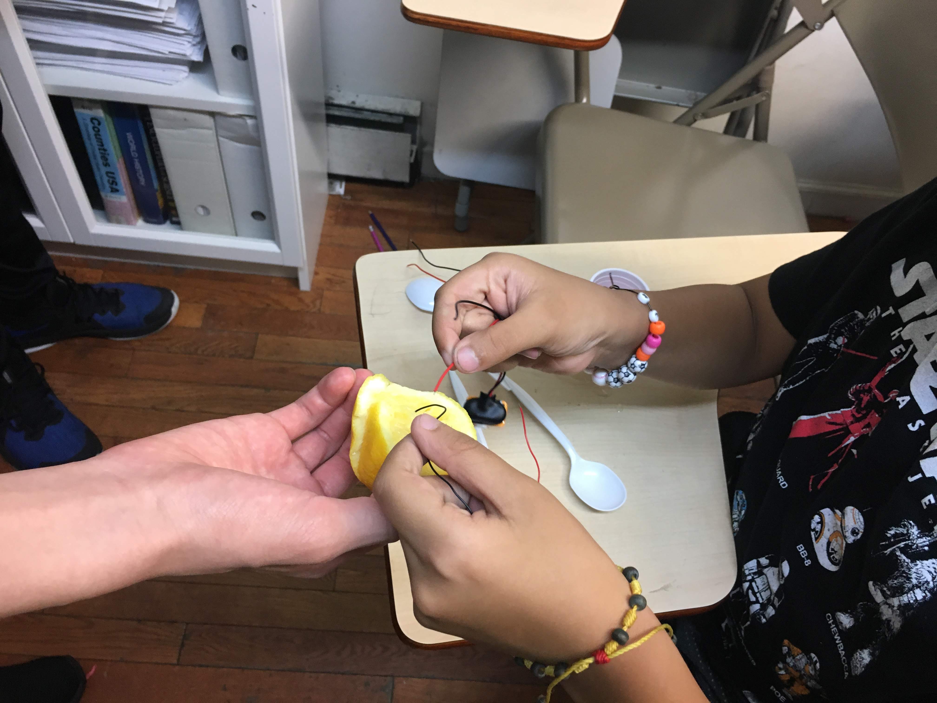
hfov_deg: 61.7
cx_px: 468
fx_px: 785
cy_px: 352
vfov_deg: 48.2
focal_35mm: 29
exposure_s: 1/30
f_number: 2.2
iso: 100
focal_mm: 4.15
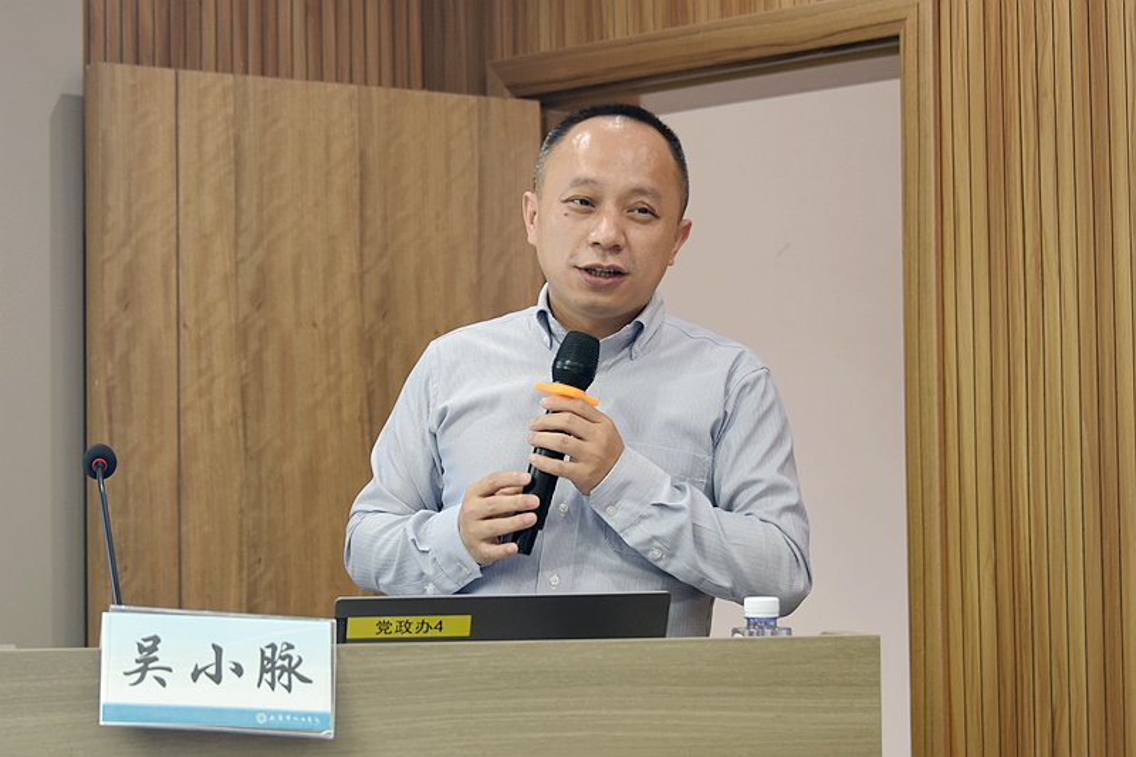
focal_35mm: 68
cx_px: 568
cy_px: 378
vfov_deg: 20.0
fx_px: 2145
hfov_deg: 29.7
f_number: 4.8
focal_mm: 68
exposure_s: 1/30
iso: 800
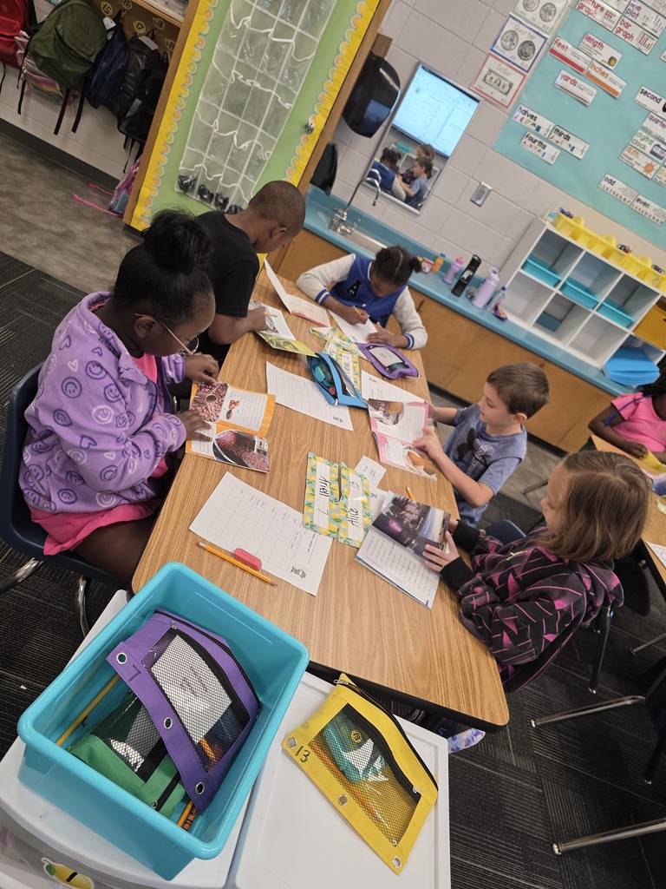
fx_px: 590
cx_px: 333
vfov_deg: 73.9
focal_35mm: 23
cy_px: 444
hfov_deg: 58.9
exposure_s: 1/120
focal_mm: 6.3
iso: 160
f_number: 1.7
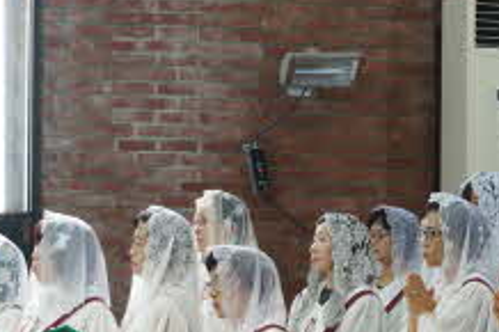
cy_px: 156
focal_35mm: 196
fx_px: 2715
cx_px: 510
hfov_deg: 10.4
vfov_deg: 7.0
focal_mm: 41
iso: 320
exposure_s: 1/15
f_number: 5
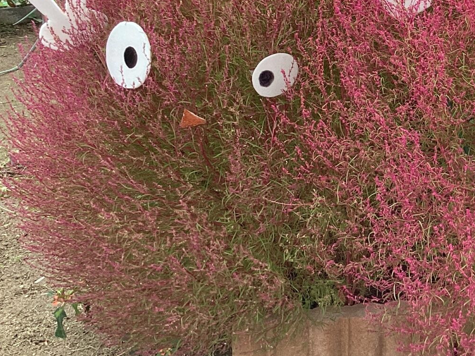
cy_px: 32
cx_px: 549
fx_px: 1084
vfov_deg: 18.3
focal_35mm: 79
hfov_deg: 23.0
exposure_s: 1/269
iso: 25
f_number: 2.4
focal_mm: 3.3
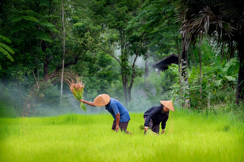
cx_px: 122
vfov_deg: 10.9
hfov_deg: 16.3
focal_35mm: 126
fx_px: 854
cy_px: 81
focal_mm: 83.8
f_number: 2.8
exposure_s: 1/1000
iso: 400
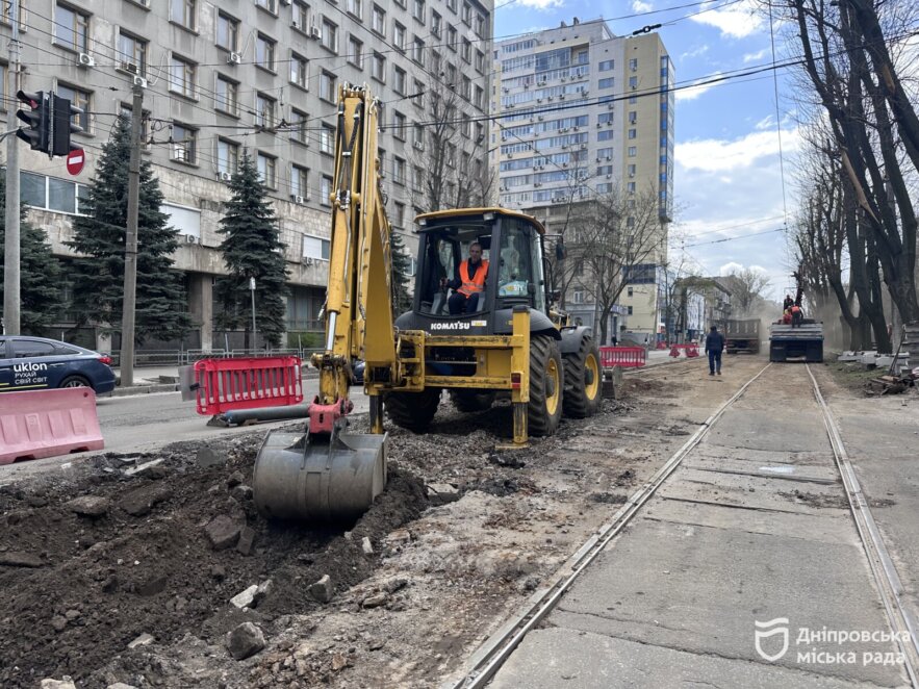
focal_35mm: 24
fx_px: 637
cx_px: 460
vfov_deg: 56.8
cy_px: 344
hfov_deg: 71.6
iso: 80
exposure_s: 1/1692
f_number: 1.78
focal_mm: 6.86
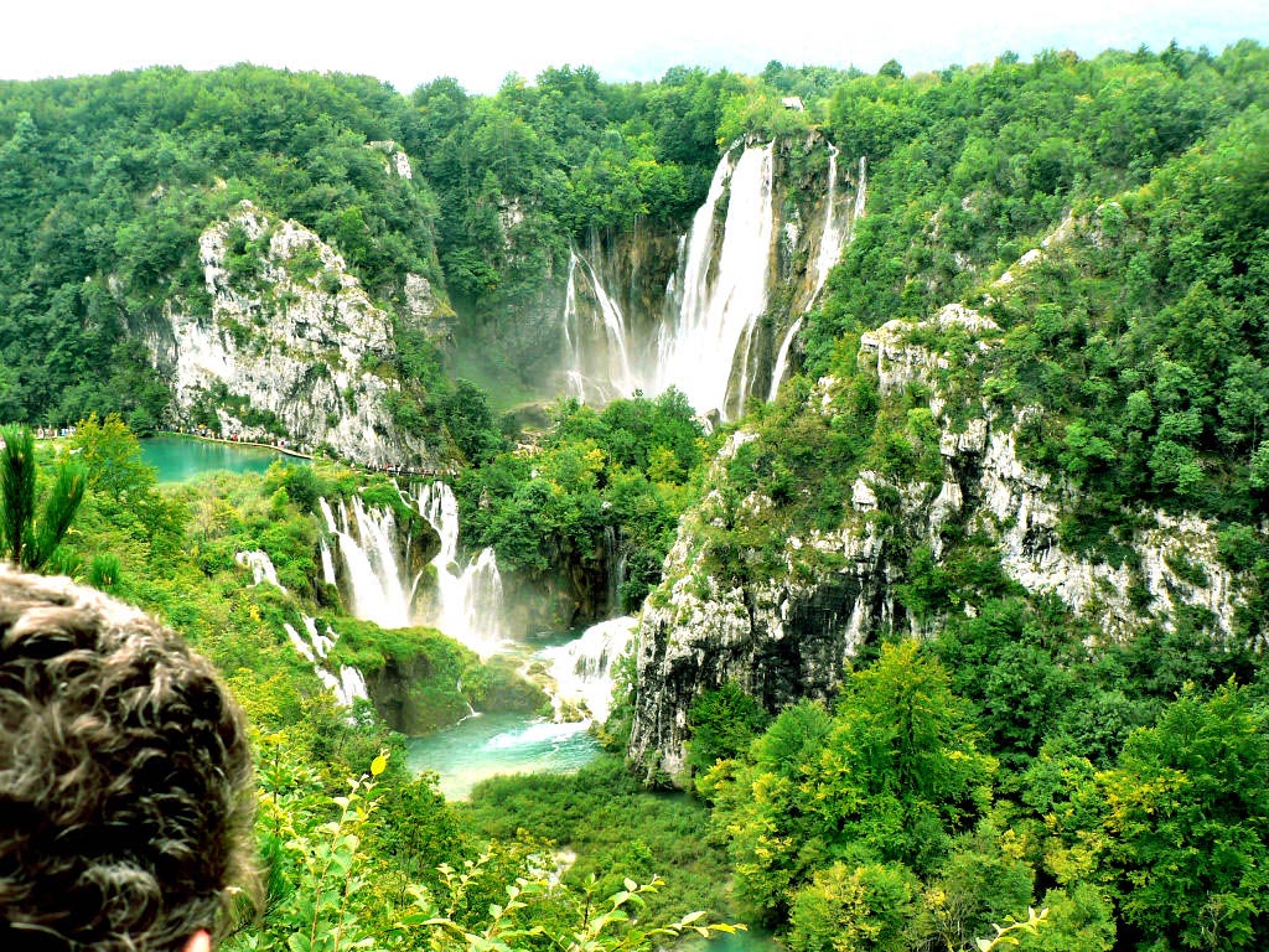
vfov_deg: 39.7
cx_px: 634
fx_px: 1320
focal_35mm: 36
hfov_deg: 51.4
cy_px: 476
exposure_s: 1/125
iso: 80
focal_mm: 6
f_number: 4
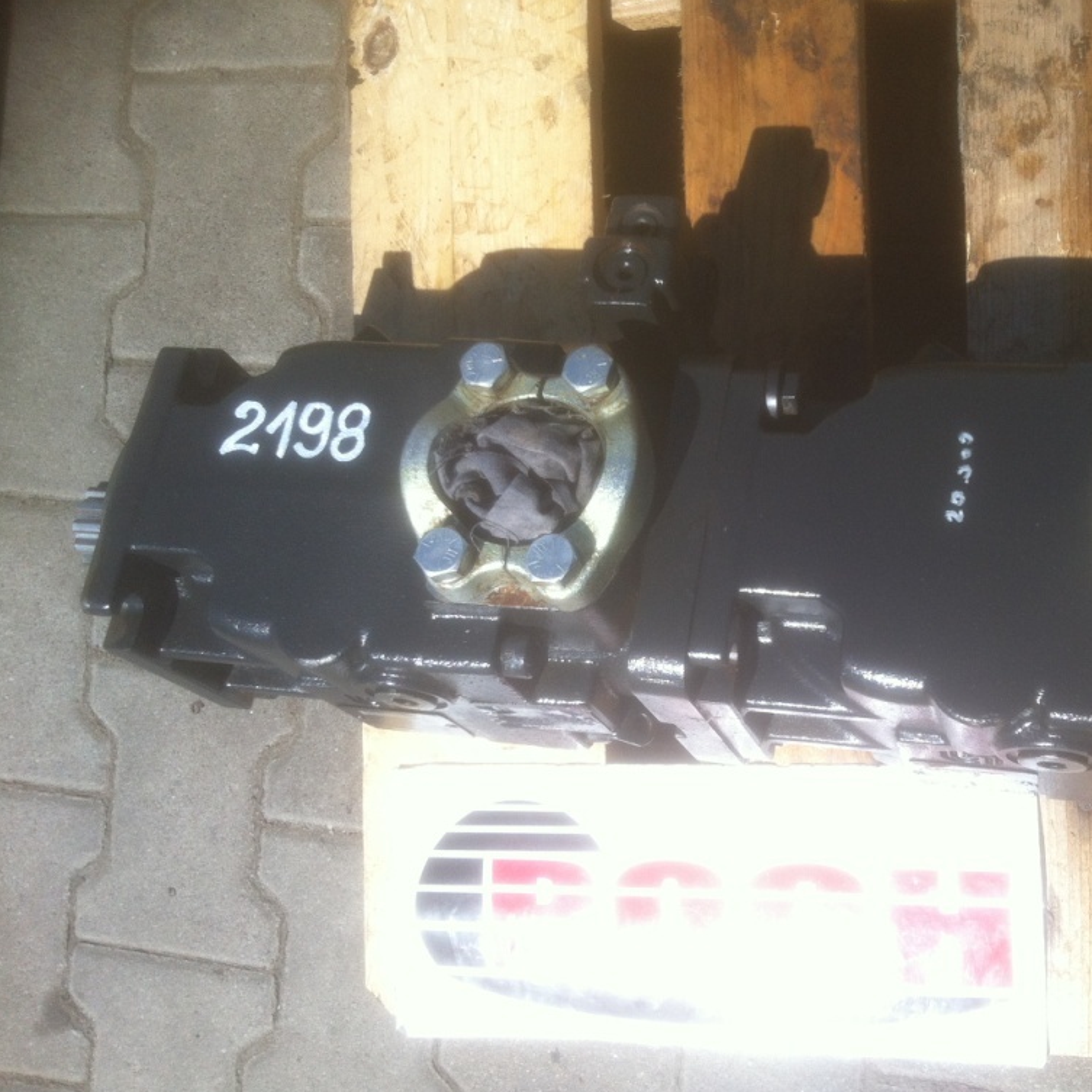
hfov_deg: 39.5
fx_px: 1499
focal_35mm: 42
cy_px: 552
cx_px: 734
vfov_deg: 40.0
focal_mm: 3.85
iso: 80
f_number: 2.8
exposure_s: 1/794
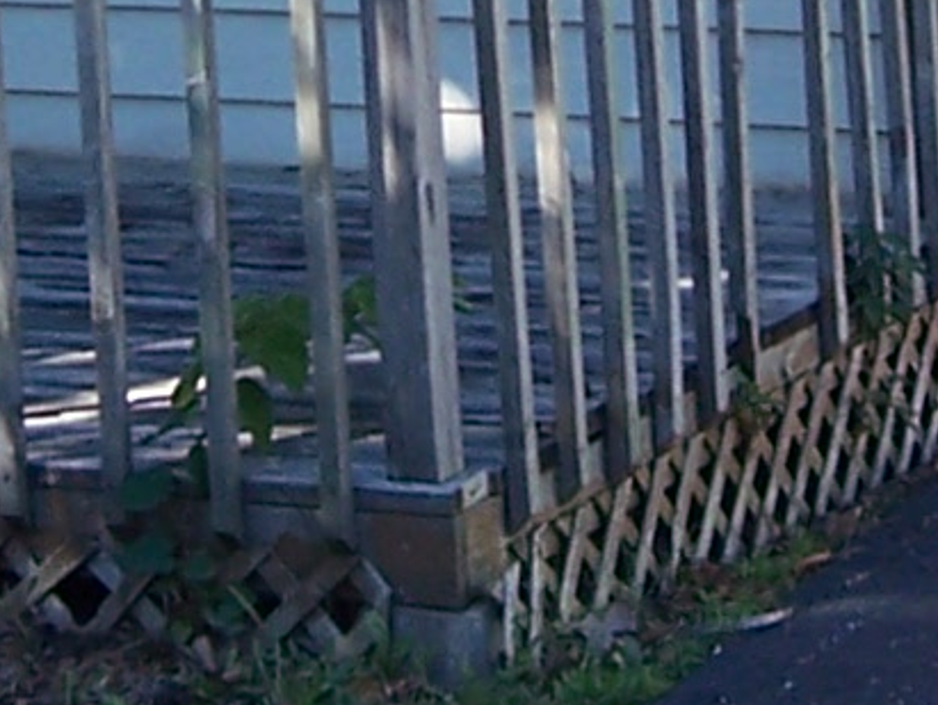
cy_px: -196
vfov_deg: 10.1
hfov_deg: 13.7
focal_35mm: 144
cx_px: 281
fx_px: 3905
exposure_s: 1/200
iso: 64
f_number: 2.8
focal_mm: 3.8
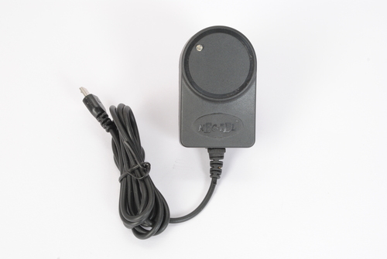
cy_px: 130
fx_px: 775
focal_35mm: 72
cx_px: 194
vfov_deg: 19.0
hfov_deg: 28.0
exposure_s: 1/125
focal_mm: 48
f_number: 13
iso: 400
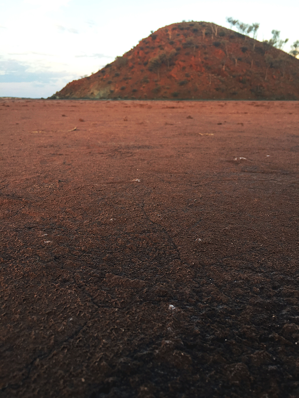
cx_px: 150
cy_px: 199
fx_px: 334
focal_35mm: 29
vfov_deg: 61.7
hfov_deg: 48.2
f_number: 2.2
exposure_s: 1/100
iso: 32
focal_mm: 4.15
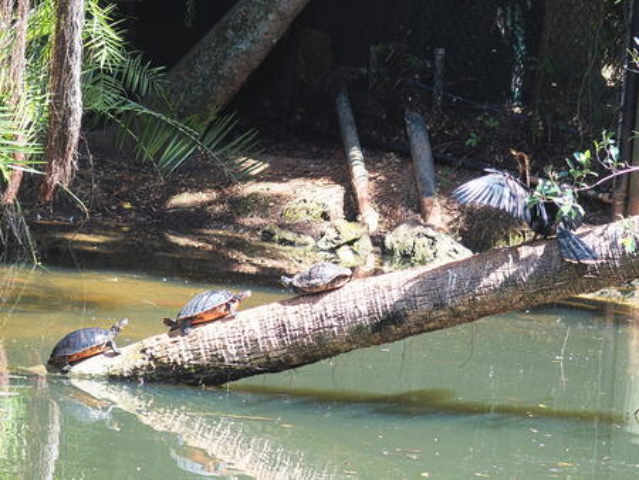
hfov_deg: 9.0
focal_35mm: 220
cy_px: 240
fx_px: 4063
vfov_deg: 6.8
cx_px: 320
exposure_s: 1/250
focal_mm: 46.7
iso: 100
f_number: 2.8
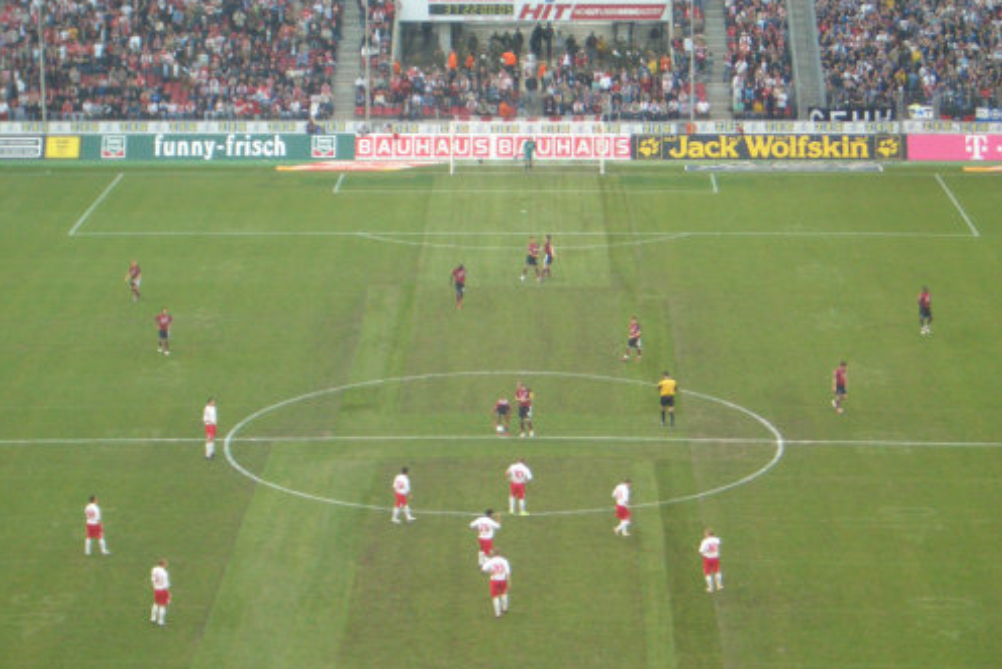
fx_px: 3062
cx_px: 501
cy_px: 365
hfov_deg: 18.6
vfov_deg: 12.5
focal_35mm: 110
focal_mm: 17.4
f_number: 4.8
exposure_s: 1/80
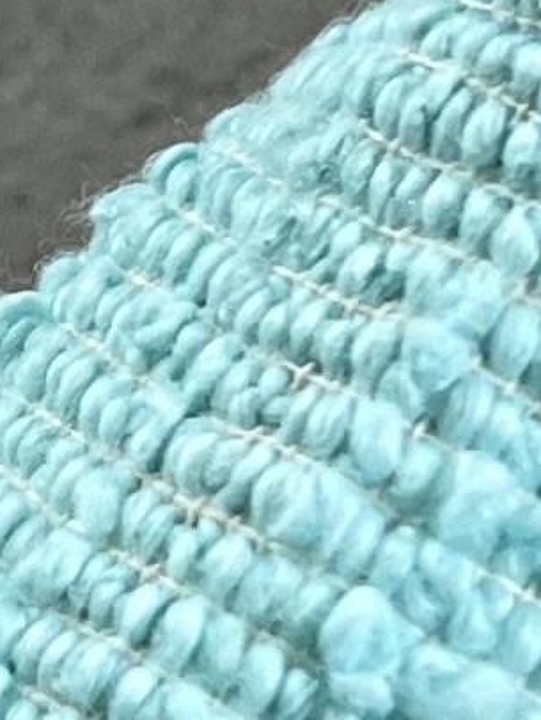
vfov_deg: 7.7
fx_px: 5371
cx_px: -422
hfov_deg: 5.7
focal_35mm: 258
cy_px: 394
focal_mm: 5.7
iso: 125
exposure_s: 1/121
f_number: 1.5
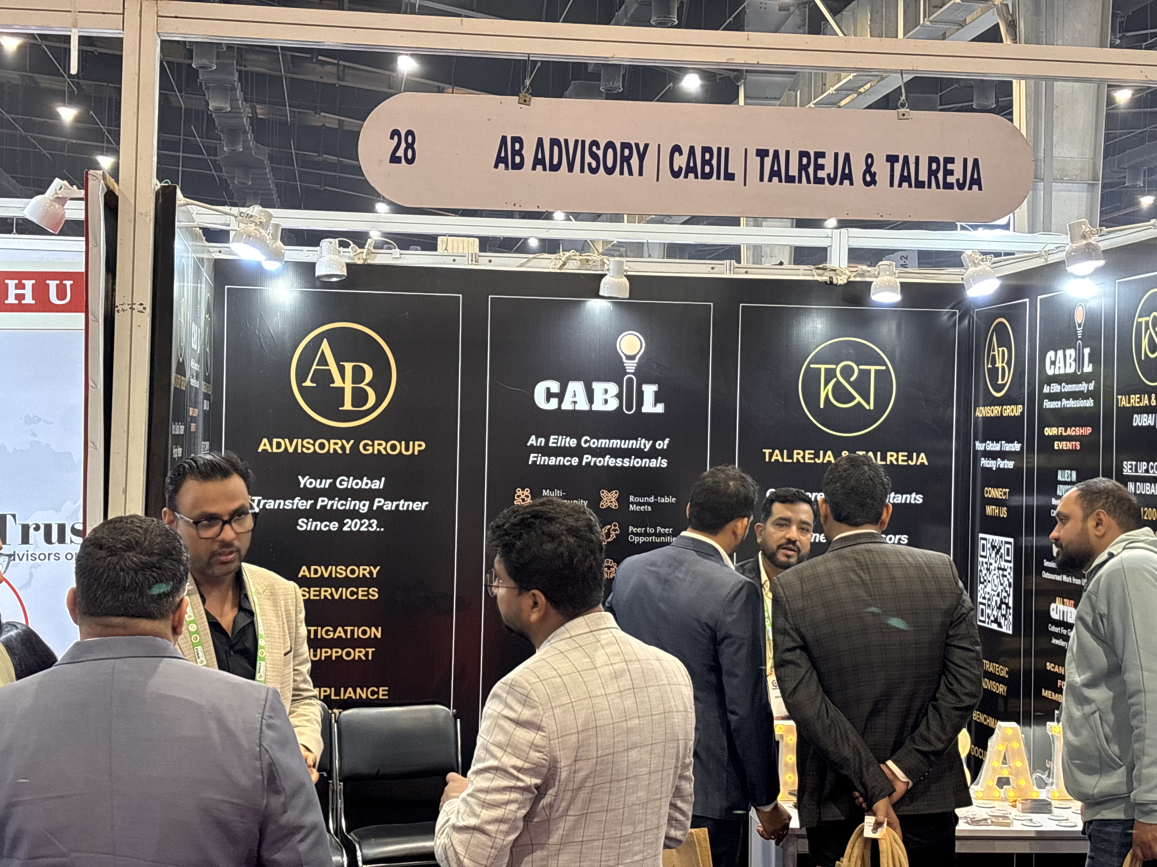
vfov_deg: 28.0
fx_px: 1738
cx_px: 578
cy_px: 434
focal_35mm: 52
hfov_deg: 36.8
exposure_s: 1/33
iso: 100
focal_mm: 5.96
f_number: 1.6
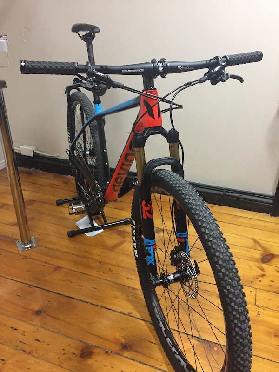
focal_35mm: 29
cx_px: 140
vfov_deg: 61.7
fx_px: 312
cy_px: 186
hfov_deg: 48.2
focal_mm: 4.15
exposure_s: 1/30
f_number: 2.2
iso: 200
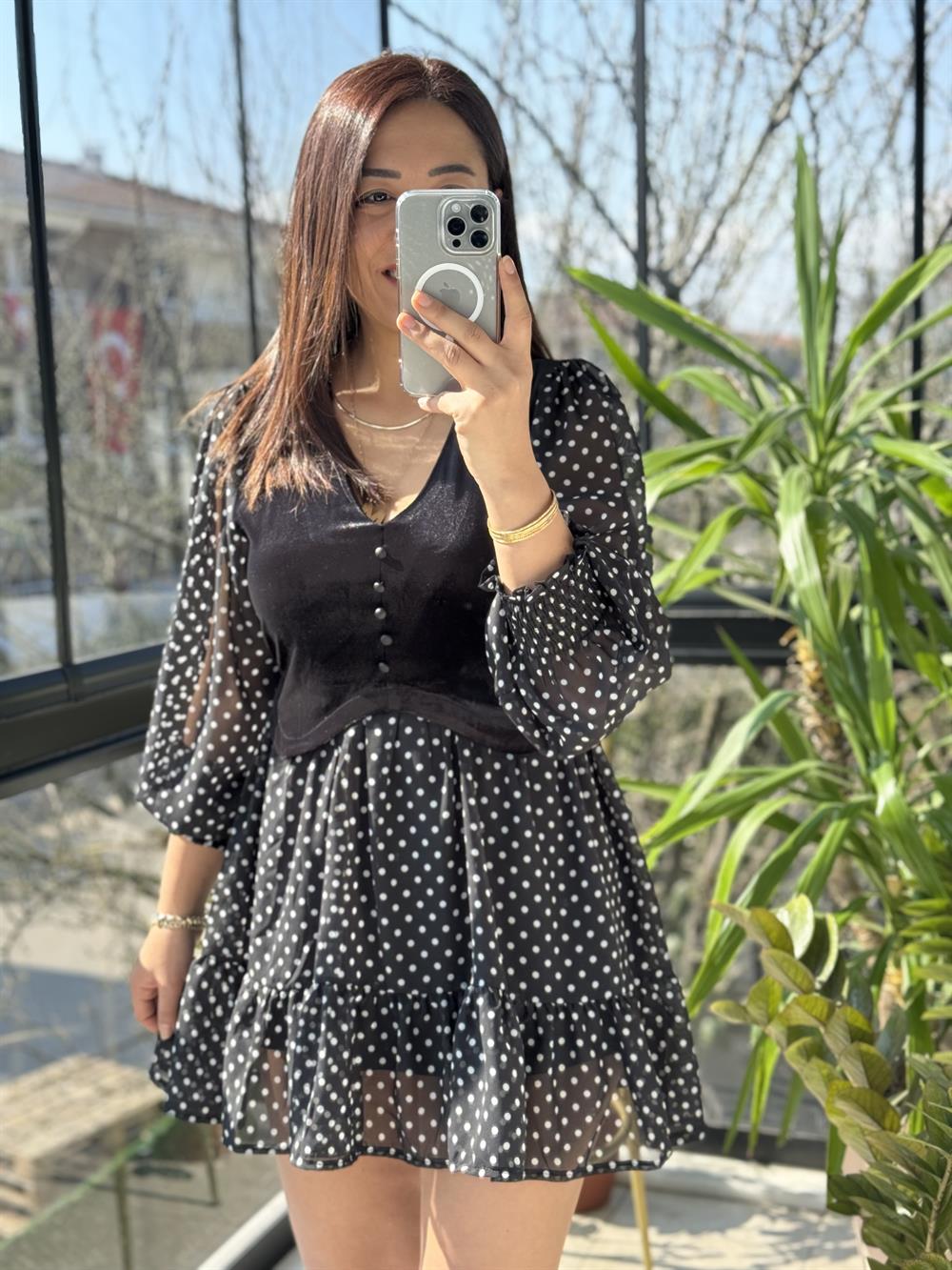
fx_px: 1760
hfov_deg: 30.3
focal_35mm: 48
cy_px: 635
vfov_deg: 39.7
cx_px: 476
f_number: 1.78
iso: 64
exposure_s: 1/331
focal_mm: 6.86
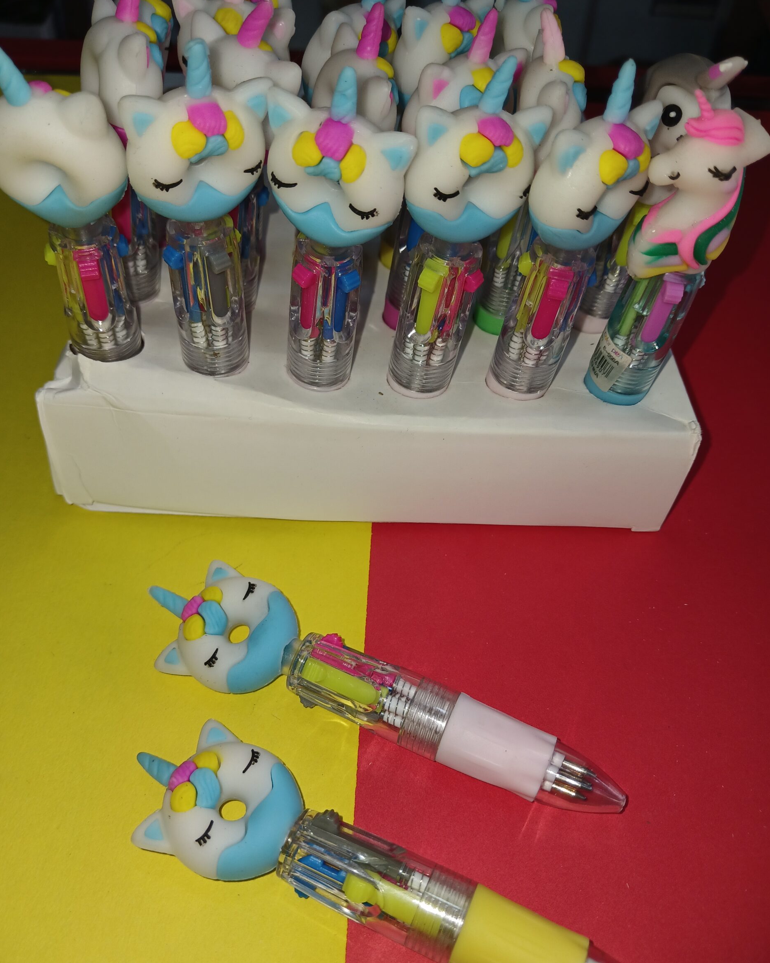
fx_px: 826
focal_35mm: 29
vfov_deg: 60.3
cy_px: 526
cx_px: 377
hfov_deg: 50.0
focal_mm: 4
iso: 20
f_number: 1.8
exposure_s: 1/106
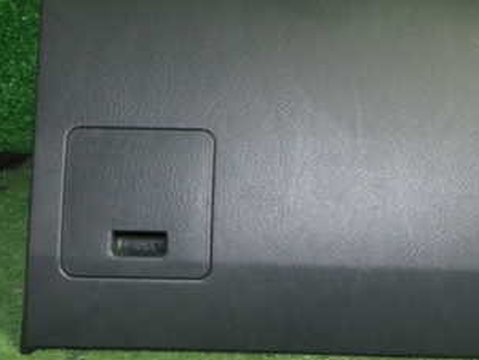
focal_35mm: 64
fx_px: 886
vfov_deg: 22.9
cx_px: 374
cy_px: 142
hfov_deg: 29.7
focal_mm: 5.79
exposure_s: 1/30
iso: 200
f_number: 2.4
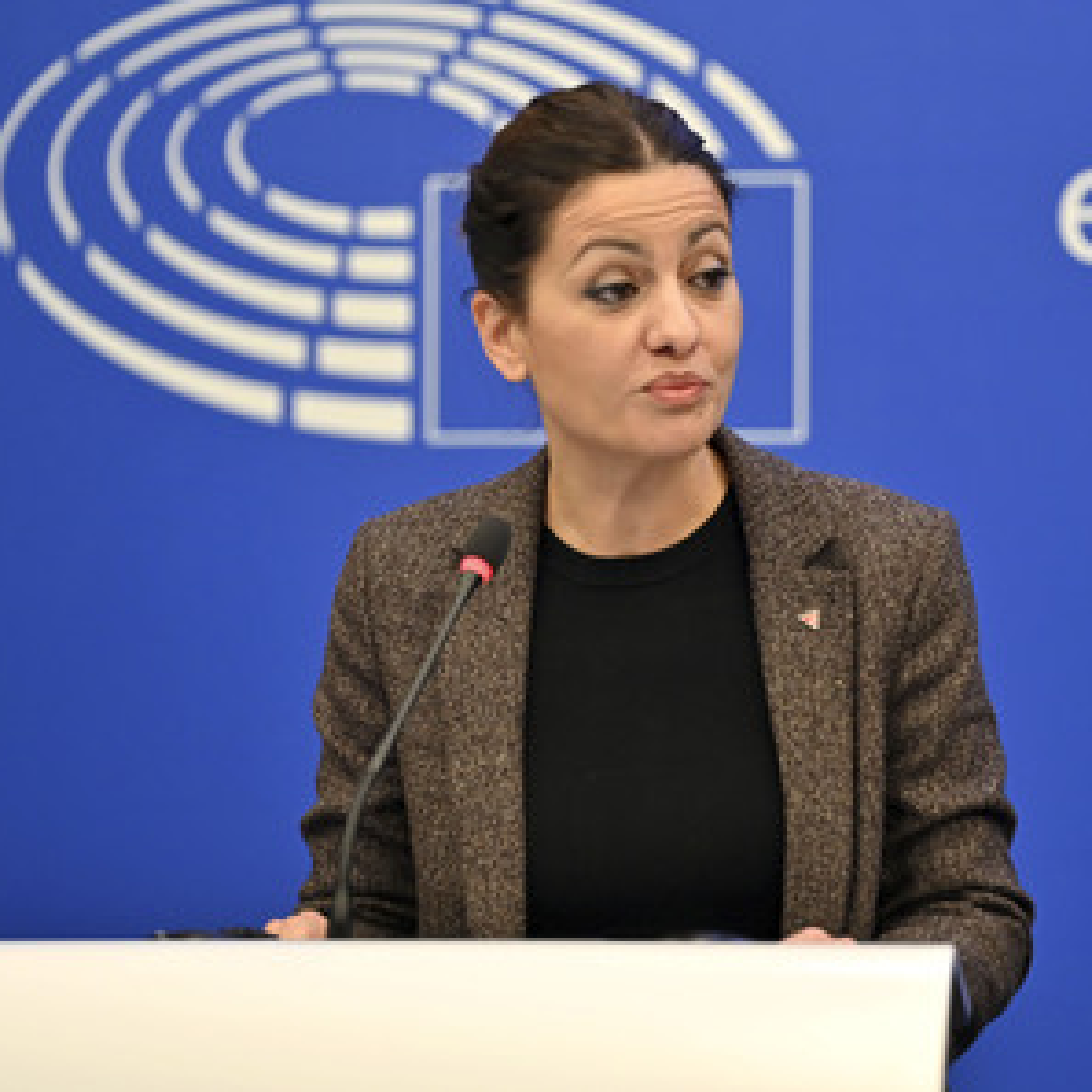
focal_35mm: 187
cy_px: 548
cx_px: 660
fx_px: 6674
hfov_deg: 9.4
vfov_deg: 9.4
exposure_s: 1/160
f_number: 2.8
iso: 640
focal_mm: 145
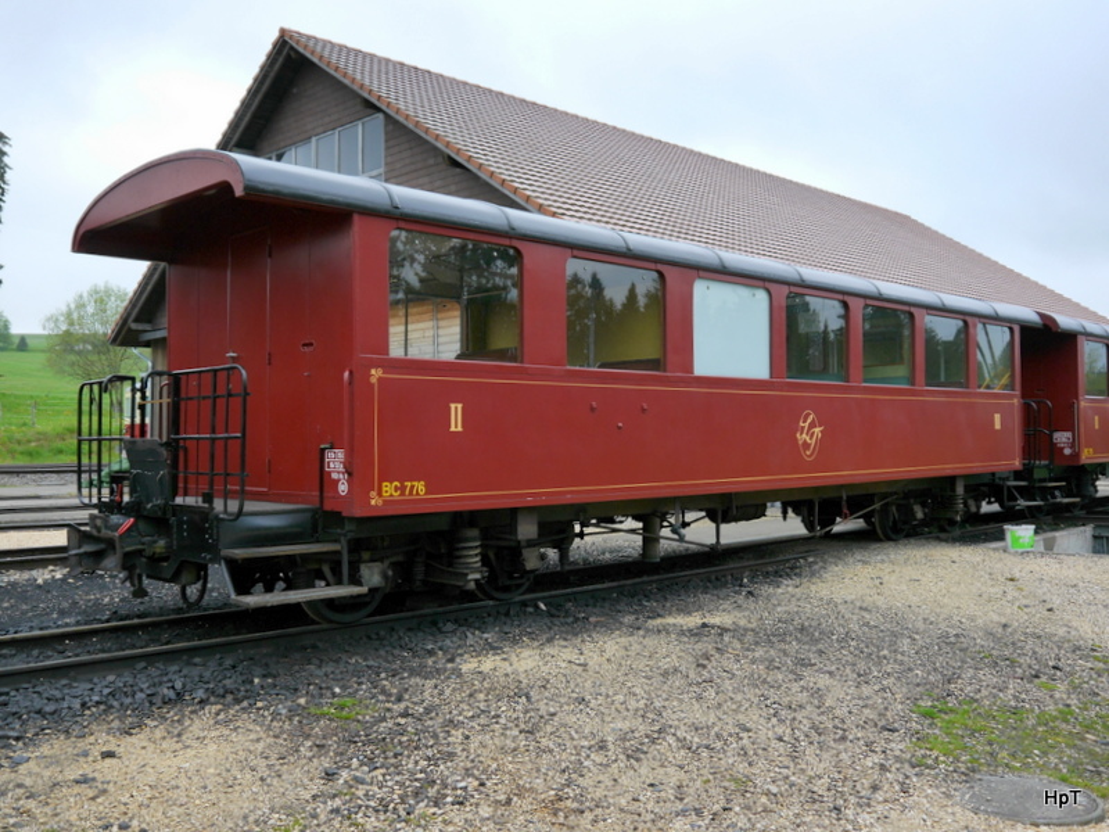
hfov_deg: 54.0
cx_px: 554
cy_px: 416
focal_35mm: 34
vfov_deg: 41.8
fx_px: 1089
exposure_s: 1/100
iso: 160
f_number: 4
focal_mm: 17
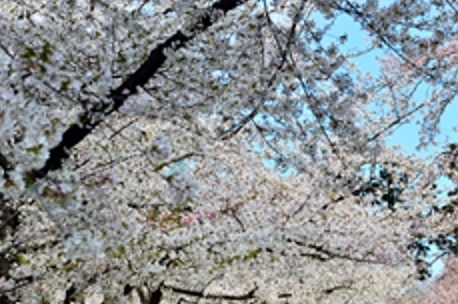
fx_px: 2668
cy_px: 119
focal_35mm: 210
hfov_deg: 9.8
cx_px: 348
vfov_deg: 6.5
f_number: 11
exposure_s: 1/500
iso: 400
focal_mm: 120
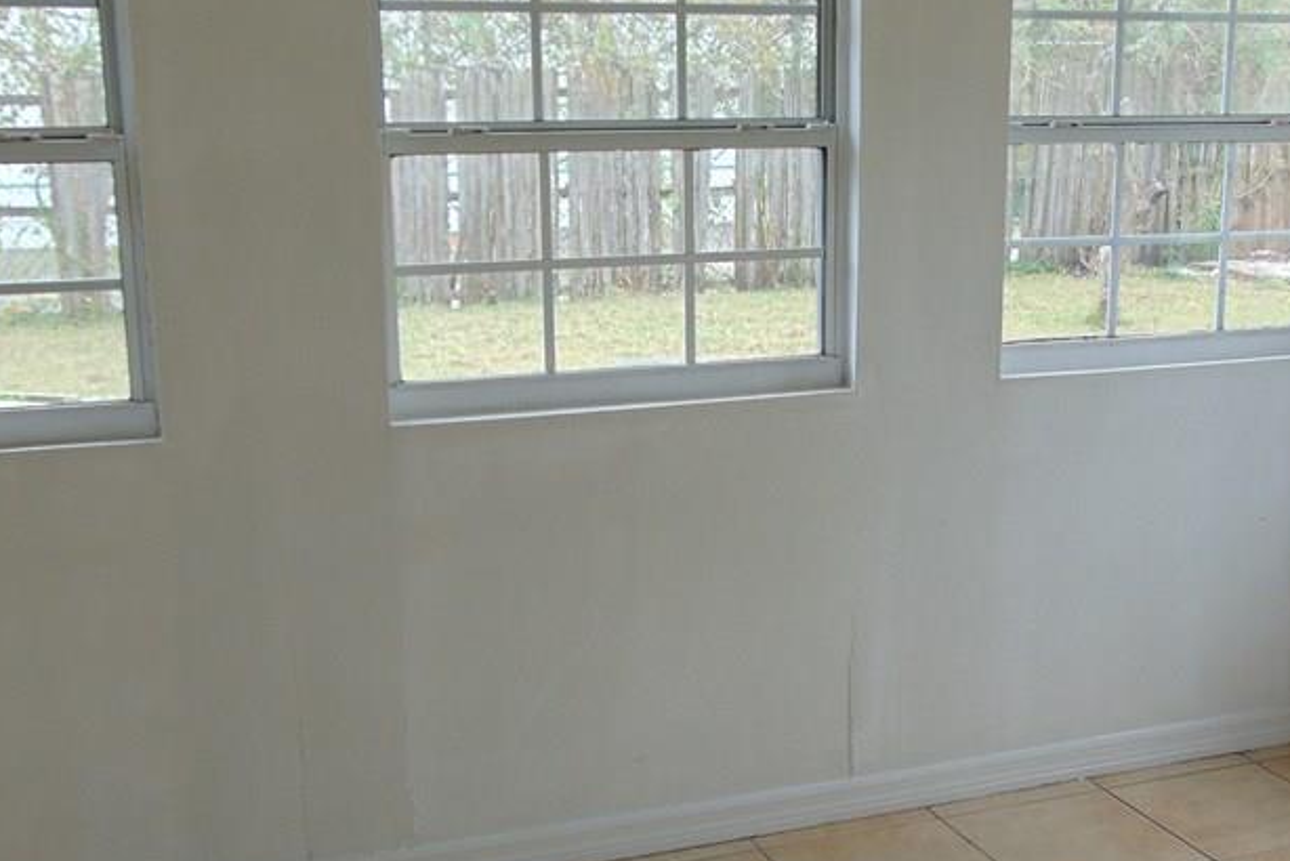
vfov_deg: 25.9
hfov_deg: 38.0
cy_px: 548
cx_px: 784
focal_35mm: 52
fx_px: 1864
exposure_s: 1/100
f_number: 3.1
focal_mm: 5.4
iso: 80
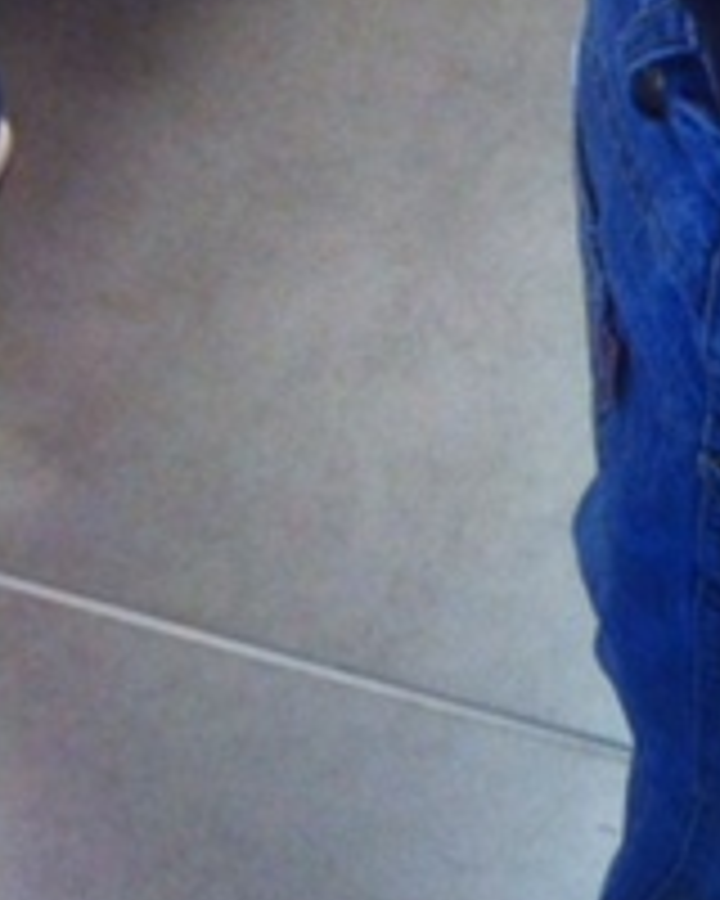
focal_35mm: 109
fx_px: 2903
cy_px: 608
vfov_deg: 17.6
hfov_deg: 12.5
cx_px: 1426
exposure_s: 1/15
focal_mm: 3.85
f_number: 2.8
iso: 200
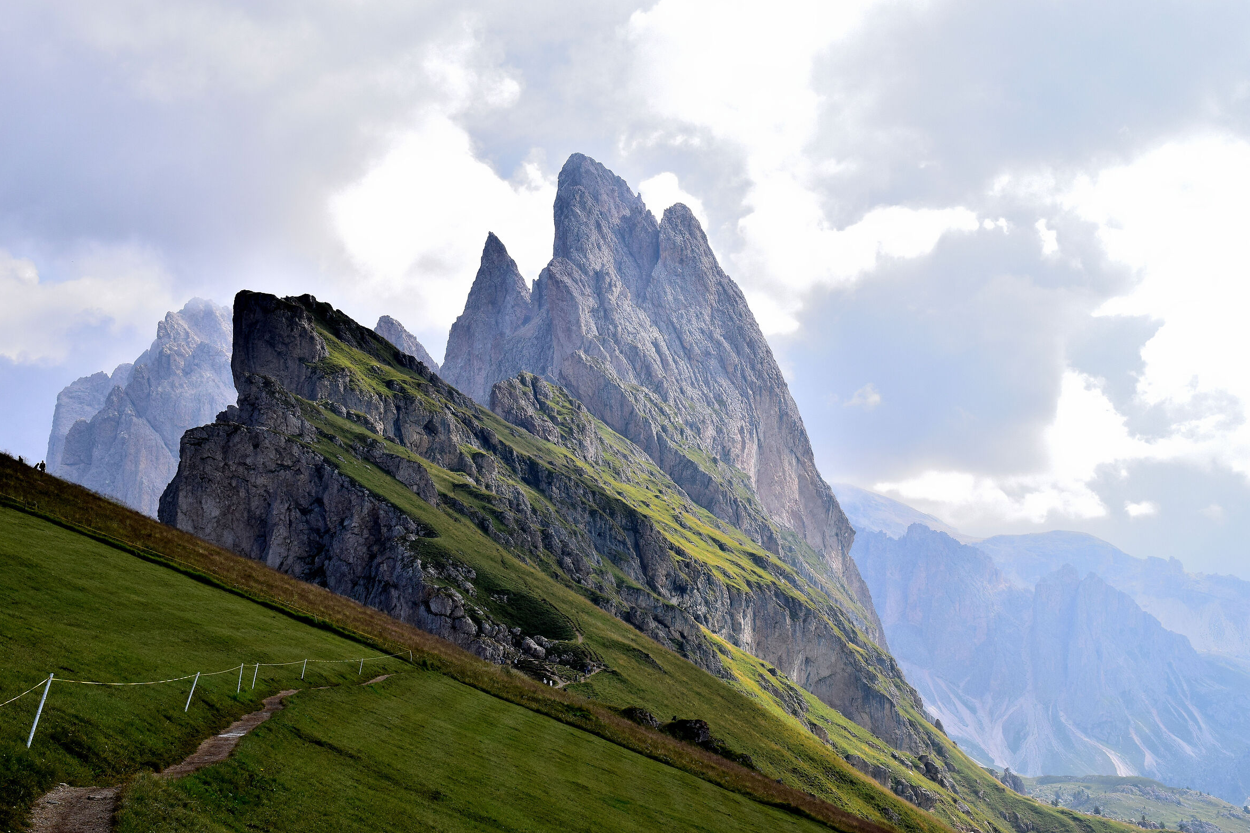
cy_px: 419
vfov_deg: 25.3
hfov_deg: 37.2
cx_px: 618
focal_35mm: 54
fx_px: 1858
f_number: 11
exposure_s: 1/500
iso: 360
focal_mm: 35
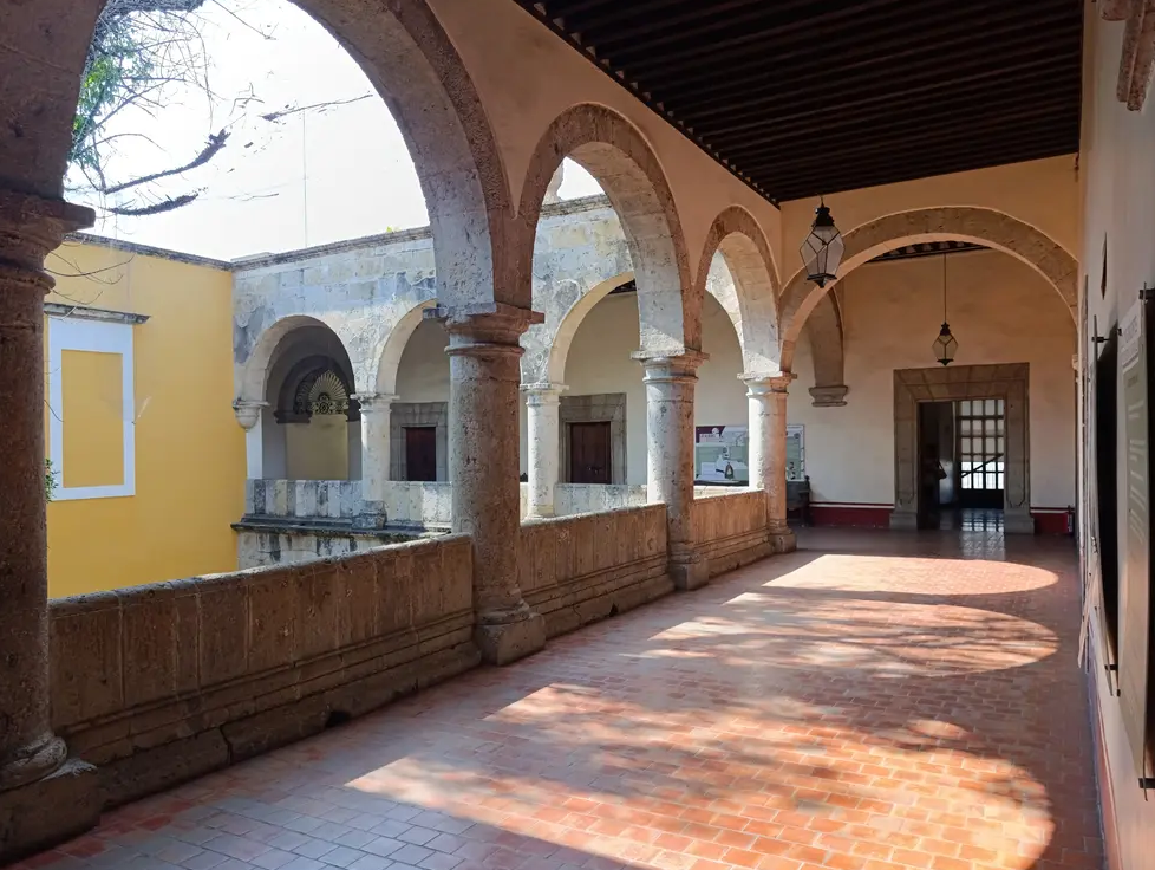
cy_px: 452
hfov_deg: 69.3
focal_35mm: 25
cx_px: 566
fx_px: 835
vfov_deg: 55.0
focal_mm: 6.14
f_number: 1.6
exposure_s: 1/120
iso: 80
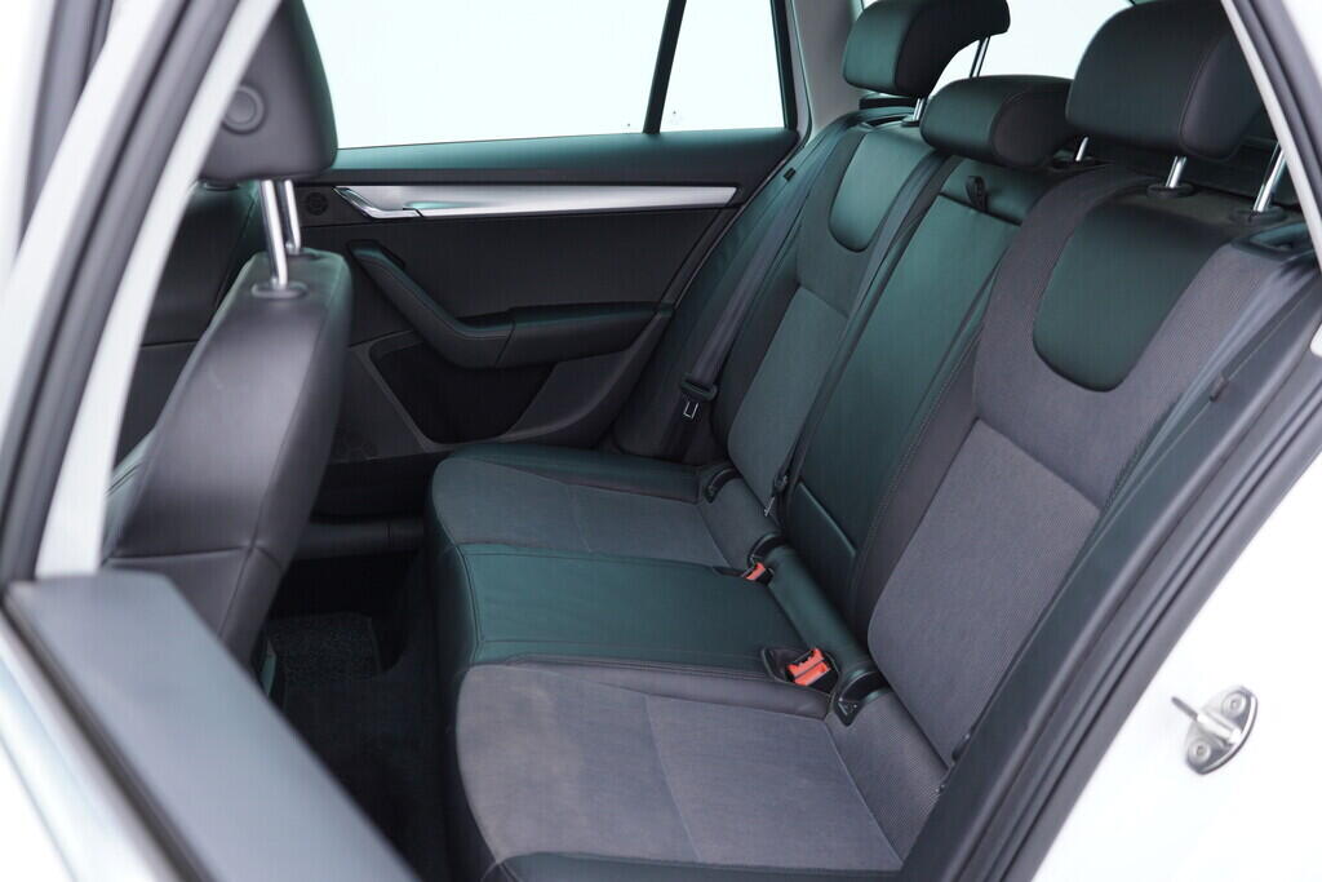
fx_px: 1322
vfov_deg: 36.9
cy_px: 441
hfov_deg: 53.1
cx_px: 661
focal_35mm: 36
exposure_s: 1/40
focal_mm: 24
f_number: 2.8
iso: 200
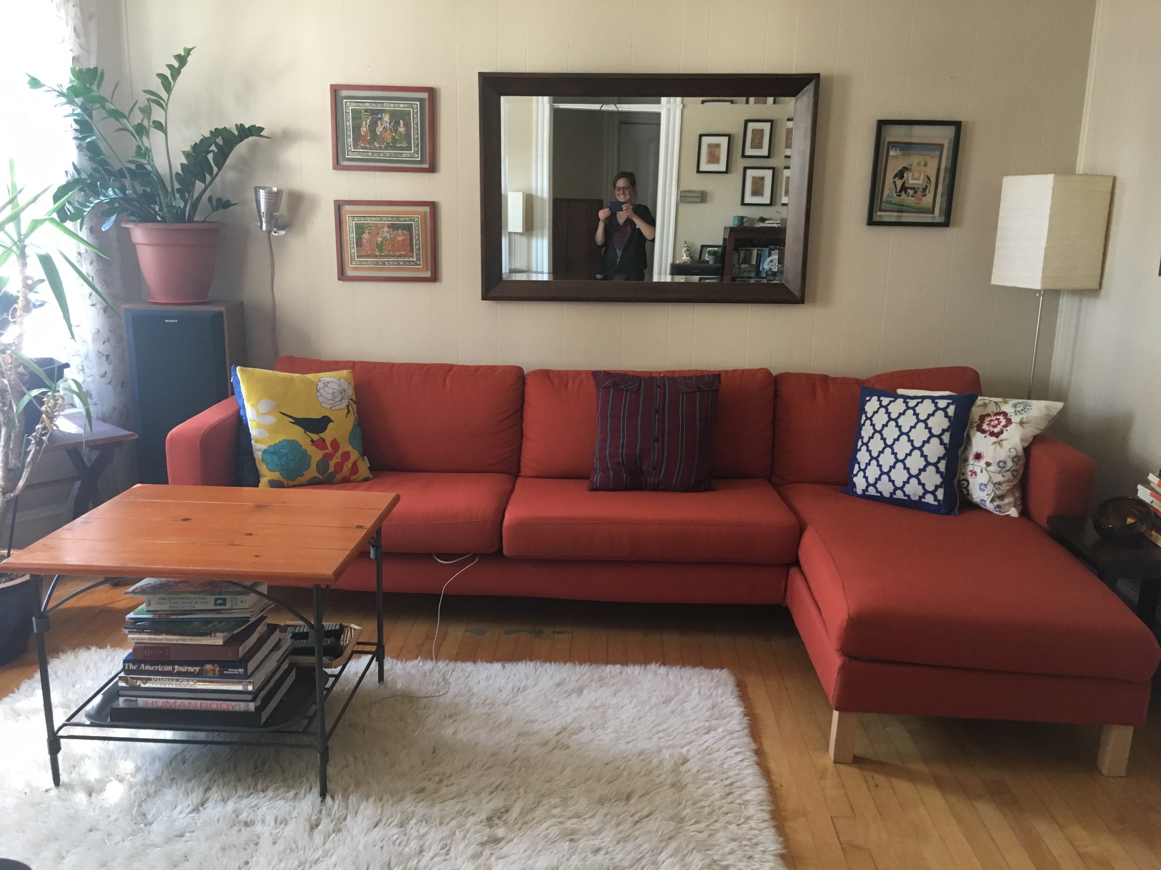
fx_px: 973
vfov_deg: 48.2
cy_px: 435
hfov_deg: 61.7
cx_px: 580
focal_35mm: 29
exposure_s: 1/30
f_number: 2.2
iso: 160
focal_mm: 4.15
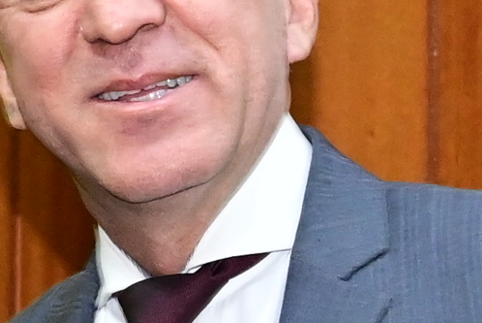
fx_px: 5709
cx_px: -335
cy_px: 347
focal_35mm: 426
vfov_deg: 3.2
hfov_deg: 4.8
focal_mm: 48
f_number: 4
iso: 4000
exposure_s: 1/125
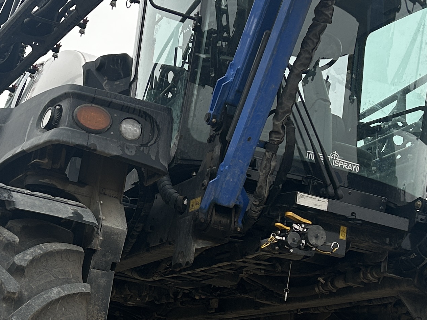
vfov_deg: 17.6
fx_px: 1024
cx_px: 172
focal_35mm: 83
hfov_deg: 23.5
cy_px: 249
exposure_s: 1/555
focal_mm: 5.7
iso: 50
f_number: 1.5
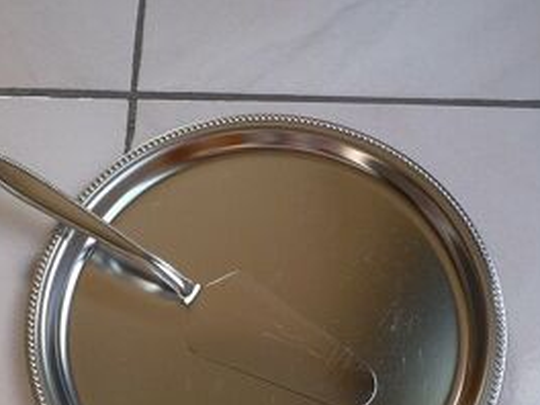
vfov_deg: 27.5
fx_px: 796
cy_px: 366
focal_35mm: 51
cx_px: 274
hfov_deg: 37.5
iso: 100
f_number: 3.3
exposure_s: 1/80
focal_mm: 4.7
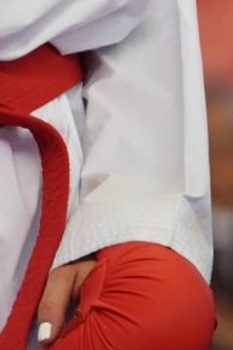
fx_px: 9941
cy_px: -321
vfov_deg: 2.0
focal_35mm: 1024
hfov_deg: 1.3
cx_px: -221
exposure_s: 1/1000
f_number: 2.8
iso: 2000
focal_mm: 164
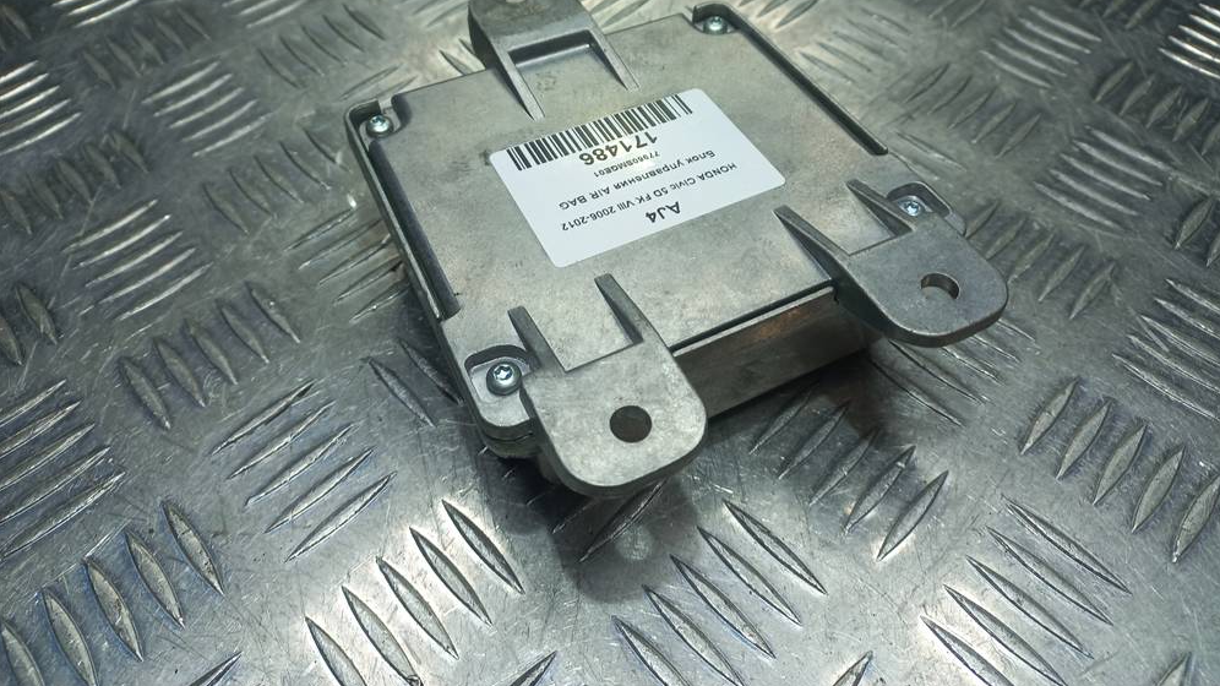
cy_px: 220
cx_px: 623
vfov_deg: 40.9
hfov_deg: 67.9
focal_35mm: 28
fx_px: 906
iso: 32
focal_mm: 4.6
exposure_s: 1/100
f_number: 1.8
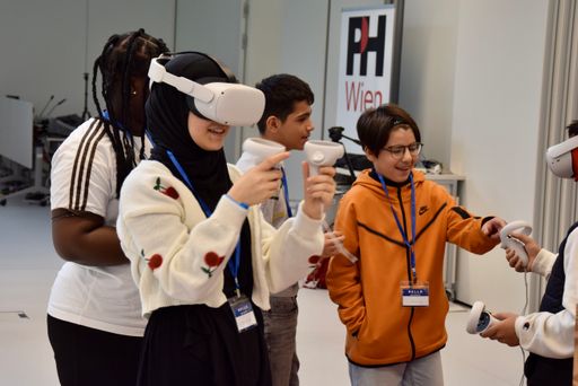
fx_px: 1205
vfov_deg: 18.2
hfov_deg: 27.0
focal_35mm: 75
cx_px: 289
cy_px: 193
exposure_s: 1/100
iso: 400
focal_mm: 50
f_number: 5
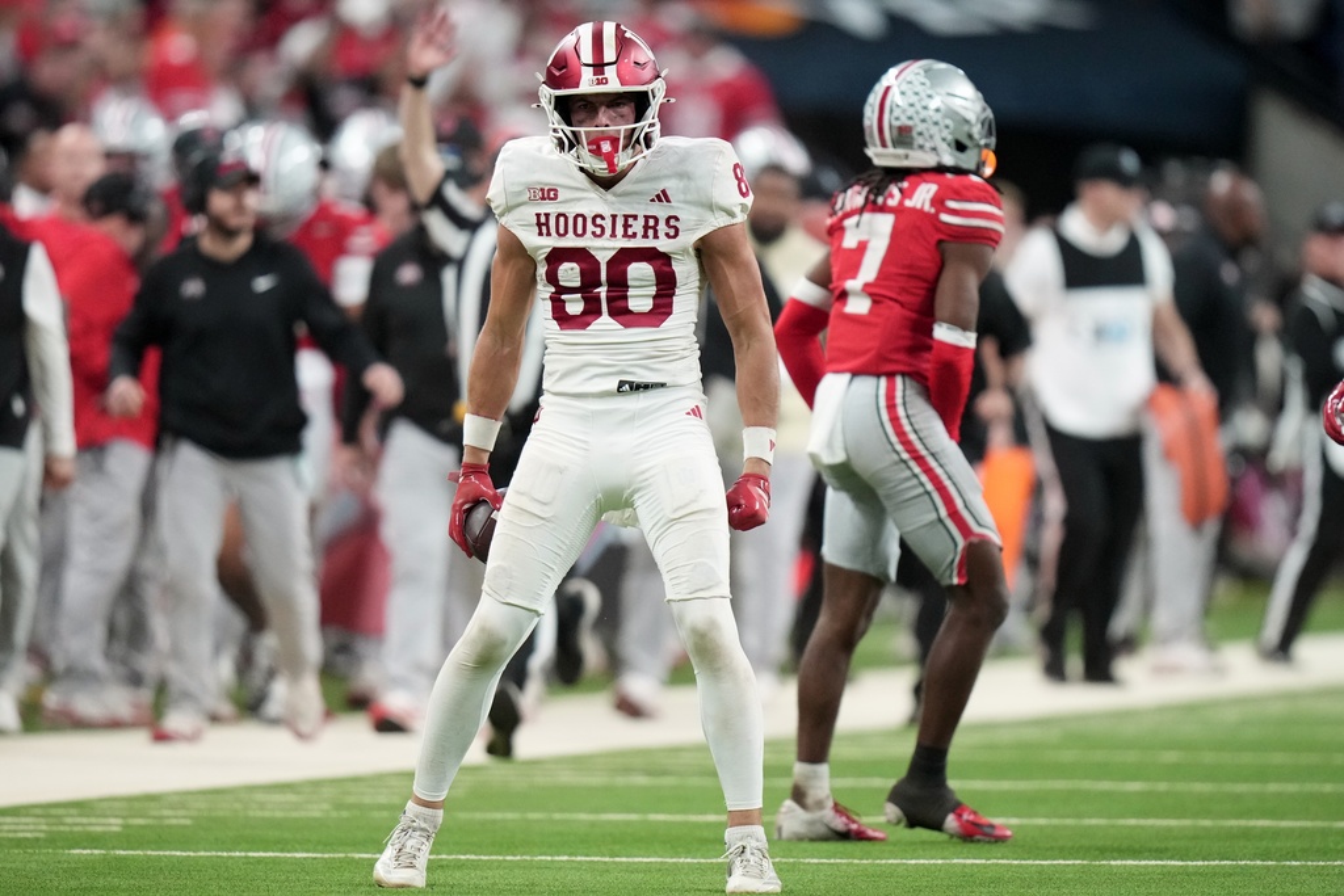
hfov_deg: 3.4
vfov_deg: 2.3
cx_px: 672
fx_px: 22402
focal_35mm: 600
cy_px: 448
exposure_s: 1/2000
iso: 4000
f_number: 2.8
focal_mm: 400
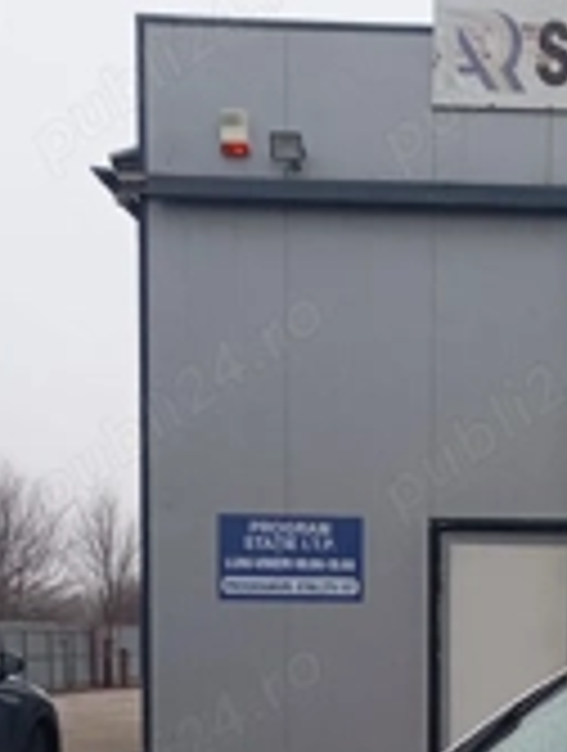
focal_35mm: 86
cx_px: 616
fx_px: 1871
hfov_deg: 16.7
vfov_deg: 21.6
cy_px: 806
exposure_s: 1/50
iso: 250
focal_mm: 4.27
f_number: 1.8
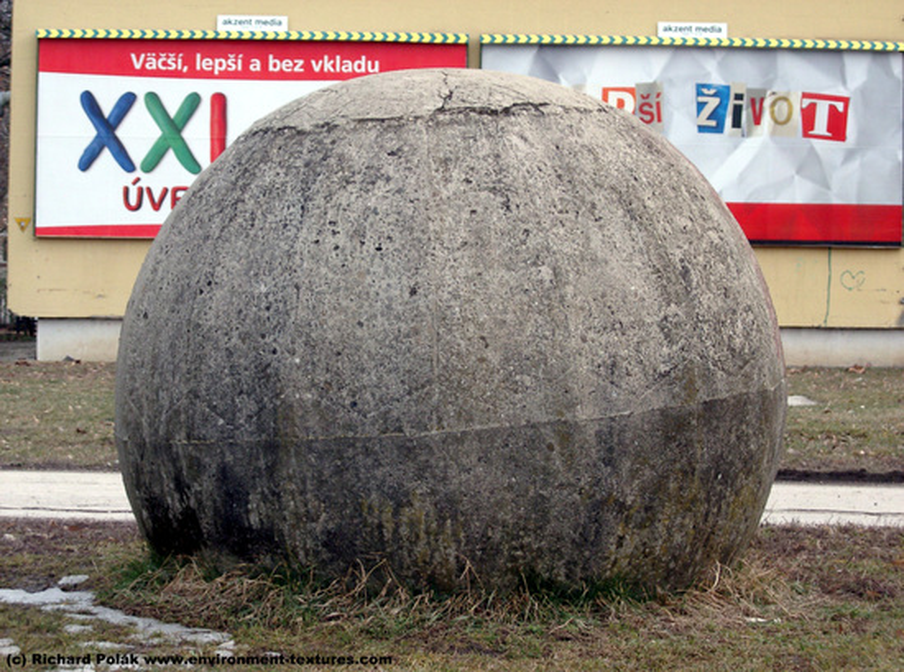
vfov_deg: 13.2
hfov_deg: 17.6
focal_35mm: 112
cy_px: 336
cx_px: 452
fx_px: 2916
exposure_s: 1/500
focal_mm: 22.8
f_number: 4.8
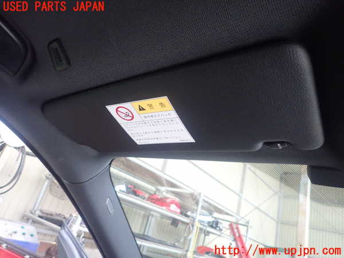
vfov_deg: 54.9
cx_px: 172
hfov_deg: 69.4
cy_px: 129
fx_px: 248
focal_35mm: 25
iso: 800
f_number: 2
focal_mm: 4.5
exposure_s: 1/25
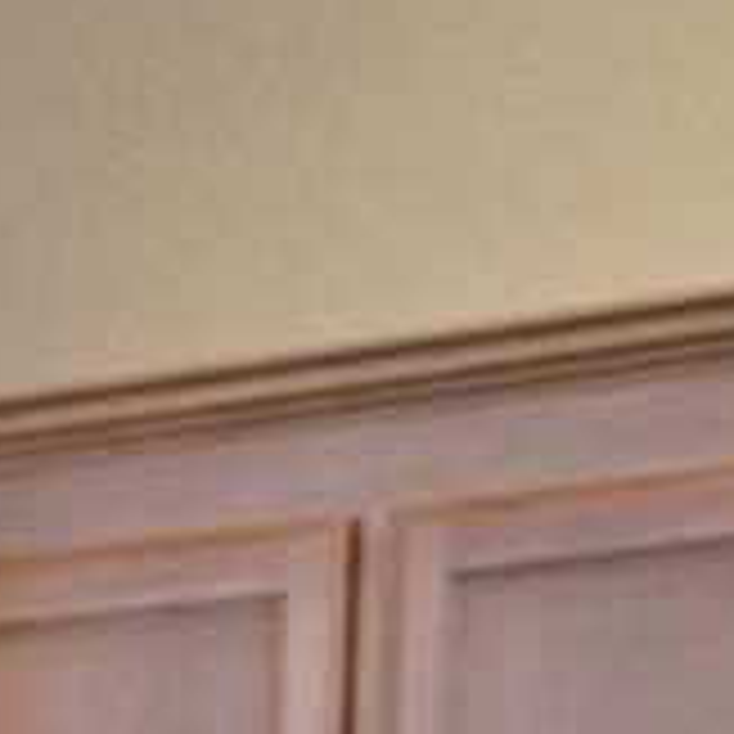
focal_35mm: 187
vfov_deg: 7.3
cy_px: 2751
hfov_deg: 9.0
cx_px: -493
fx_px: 4486
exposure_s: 1/120
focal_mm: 5.4
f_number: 1.8
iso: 125
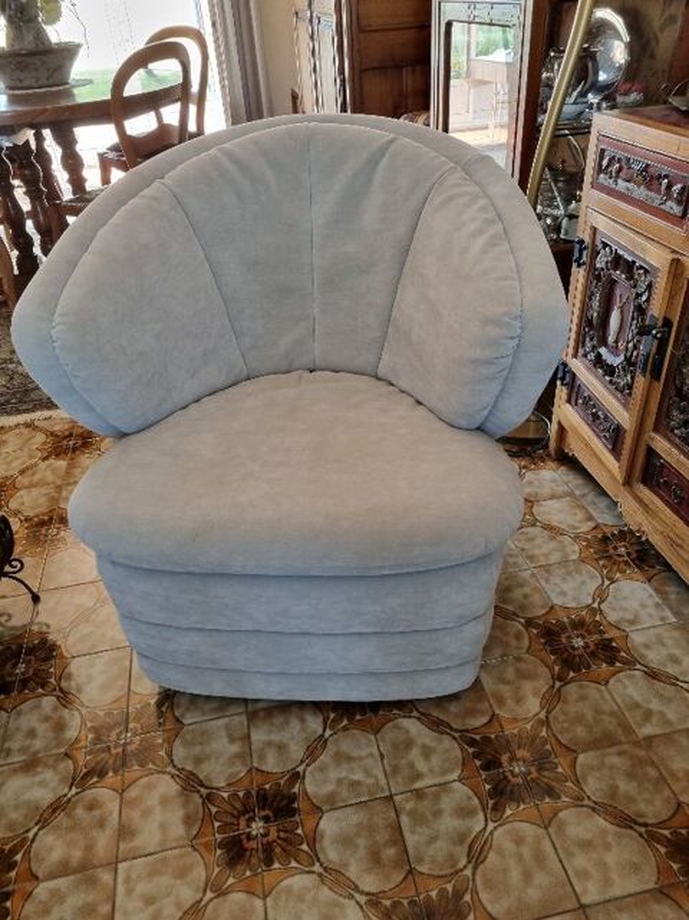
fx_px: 691
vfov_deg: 67.3
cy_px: 460
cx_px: 344
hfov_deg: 53.0
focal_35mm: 26
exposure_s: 1/100
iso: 250
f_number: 1.8
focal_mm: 5.4
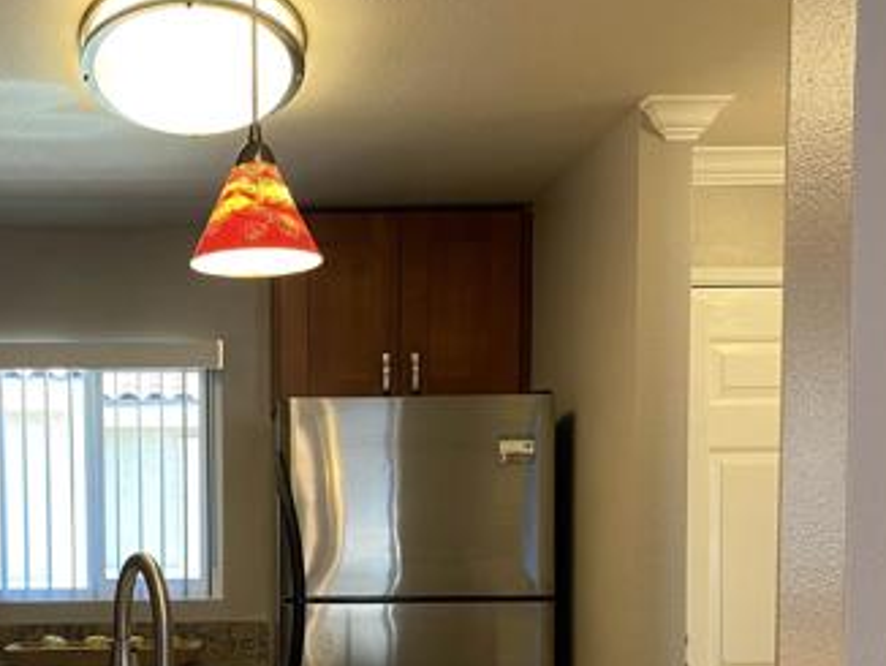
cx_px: 231
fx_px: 1306
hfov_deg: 36.7
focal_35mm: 51
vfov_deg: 27.6
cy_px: 590
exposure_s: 1/60
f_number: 1.8
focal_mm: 4.25
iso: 100
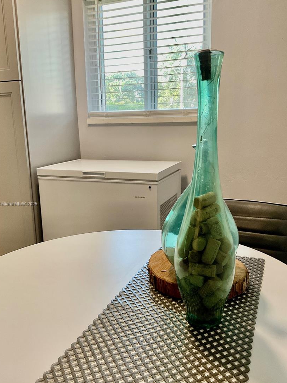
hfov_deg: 44.1
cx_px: 131
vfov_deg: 56.8
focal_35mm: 32
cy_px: 204
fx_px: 354
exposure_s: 1/60
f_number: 1.8
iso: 64
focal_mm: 3
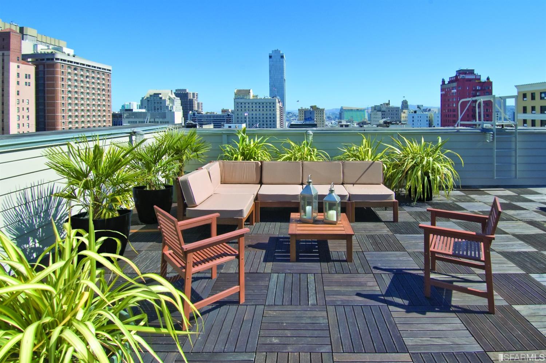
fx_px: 273
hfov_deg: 90.1
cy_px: 182
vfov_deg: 67.2
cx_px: 273
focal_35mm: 18
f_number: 9
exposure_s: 1/320
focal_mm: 12
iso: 200
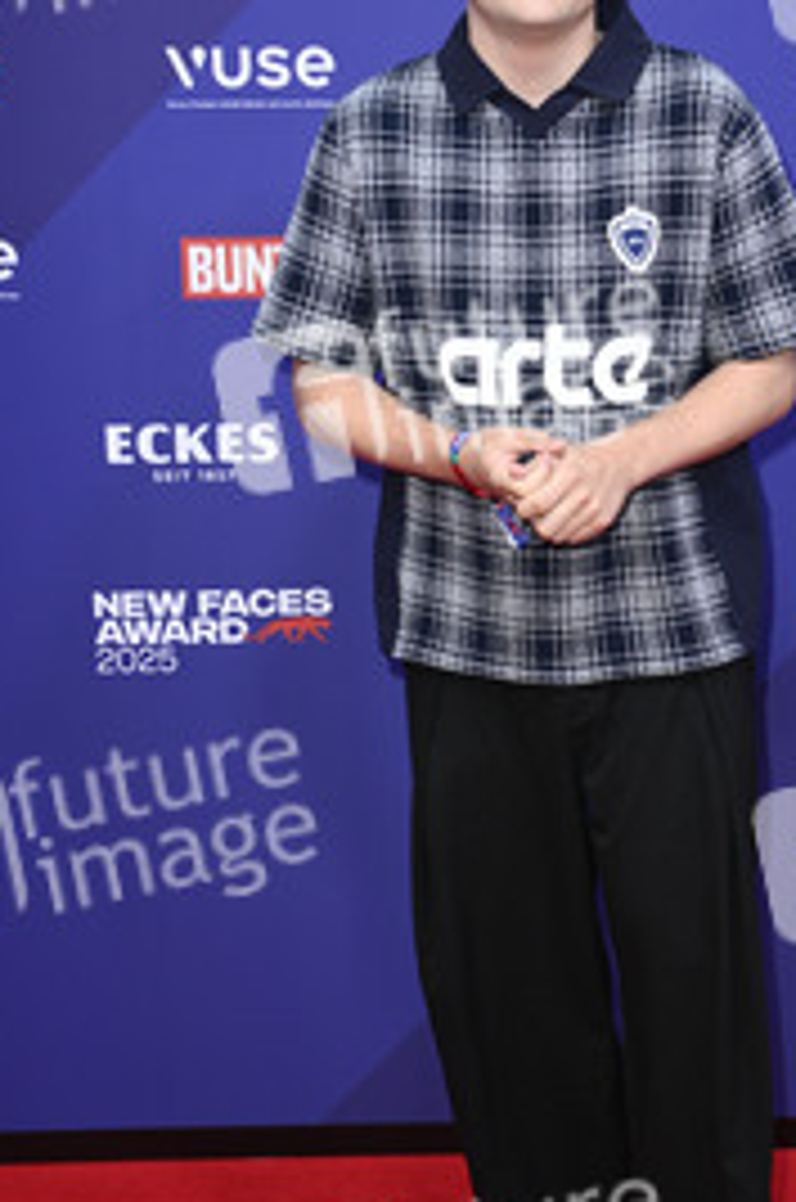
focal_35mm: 60
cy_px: 612
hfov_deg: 22.4
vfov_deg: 33.5
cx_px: 576
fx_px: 1998
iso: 800
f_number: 5.6
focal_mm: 40
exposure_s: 1/200
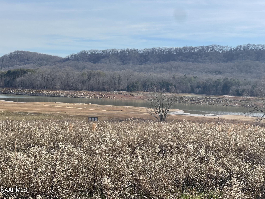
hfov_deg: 30.3
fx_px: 490
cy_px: 100
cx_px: 132
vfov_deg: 22.9
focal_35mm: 64
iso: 20
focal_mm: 7.5
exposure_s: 1/1340
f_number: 2.2
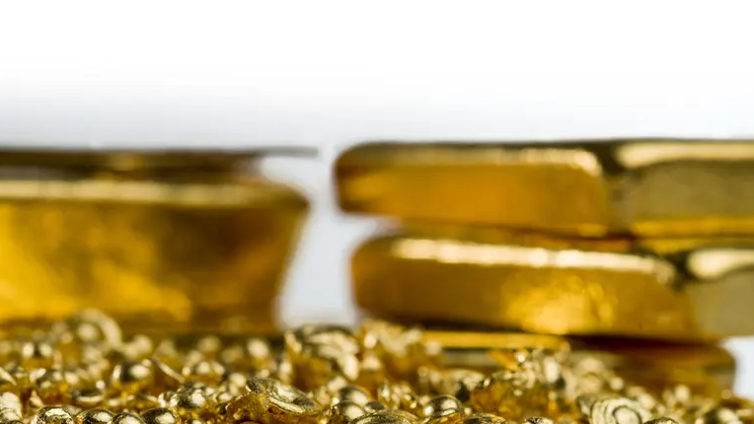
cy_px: 255
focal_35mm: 107
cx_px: 374
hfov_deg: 20.0
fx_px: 2140
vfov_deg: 11.3
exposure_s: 1/200
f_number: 11
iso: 200
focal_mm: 100
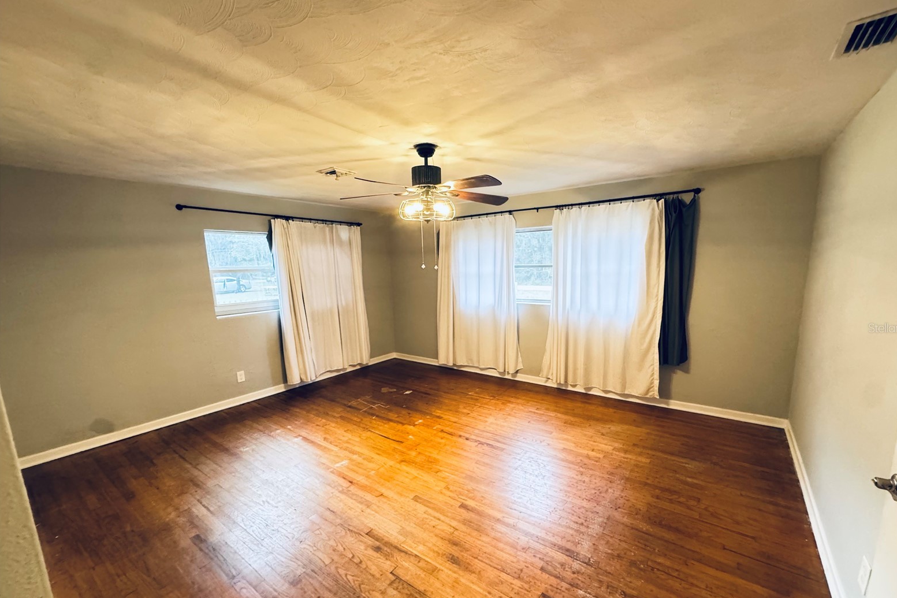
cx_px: 461
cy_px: 328
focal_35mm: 15
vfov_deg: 77.1
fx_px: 374
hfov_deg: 100.4
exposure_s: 1/60
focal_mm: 2.22
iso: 1000
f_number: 2.2
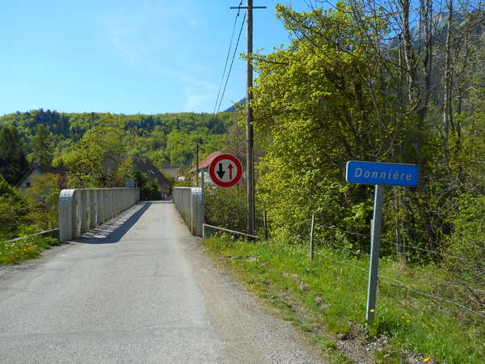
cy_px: 182
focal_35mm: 29
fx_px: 406
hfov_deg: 61.7
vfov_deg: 48.2
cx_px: 242
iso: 80
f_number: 4
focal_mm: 5.2
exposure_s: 1/640
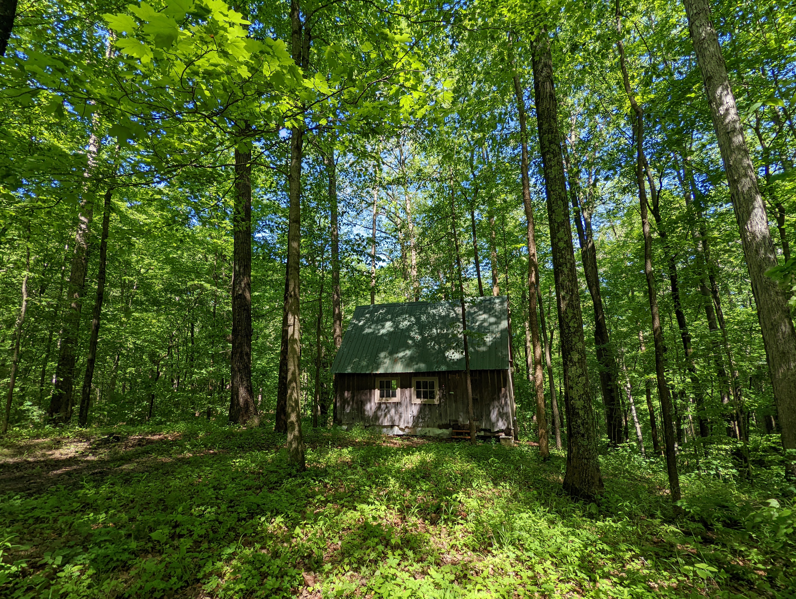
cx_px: 398
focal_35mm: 16
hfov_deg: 94.4
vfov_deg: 78.2
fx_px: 368
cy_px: 300
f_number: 2.2
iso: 46
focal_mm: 2.35
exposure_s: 1/346
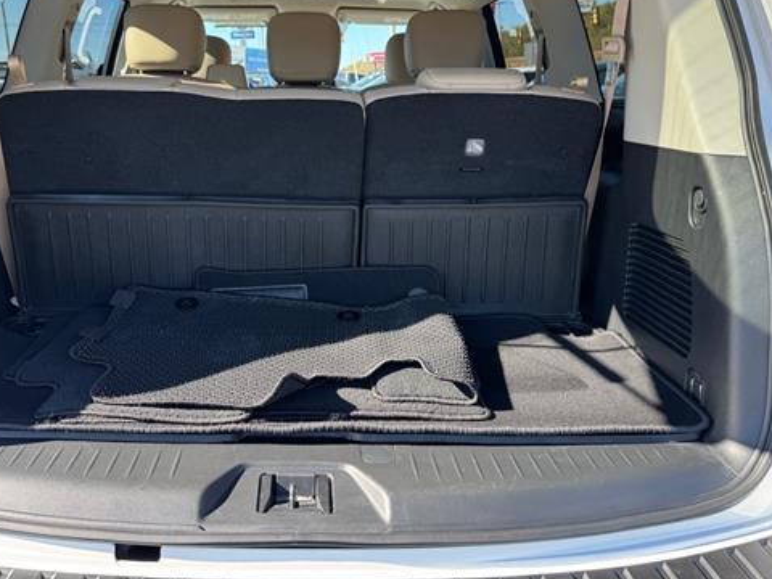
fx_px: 714
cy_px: 196
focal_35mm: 32
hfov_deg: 56.4
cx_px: 310
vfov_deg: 43.6
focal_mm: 6.76
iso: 80
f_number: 1.78
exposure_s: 1/328
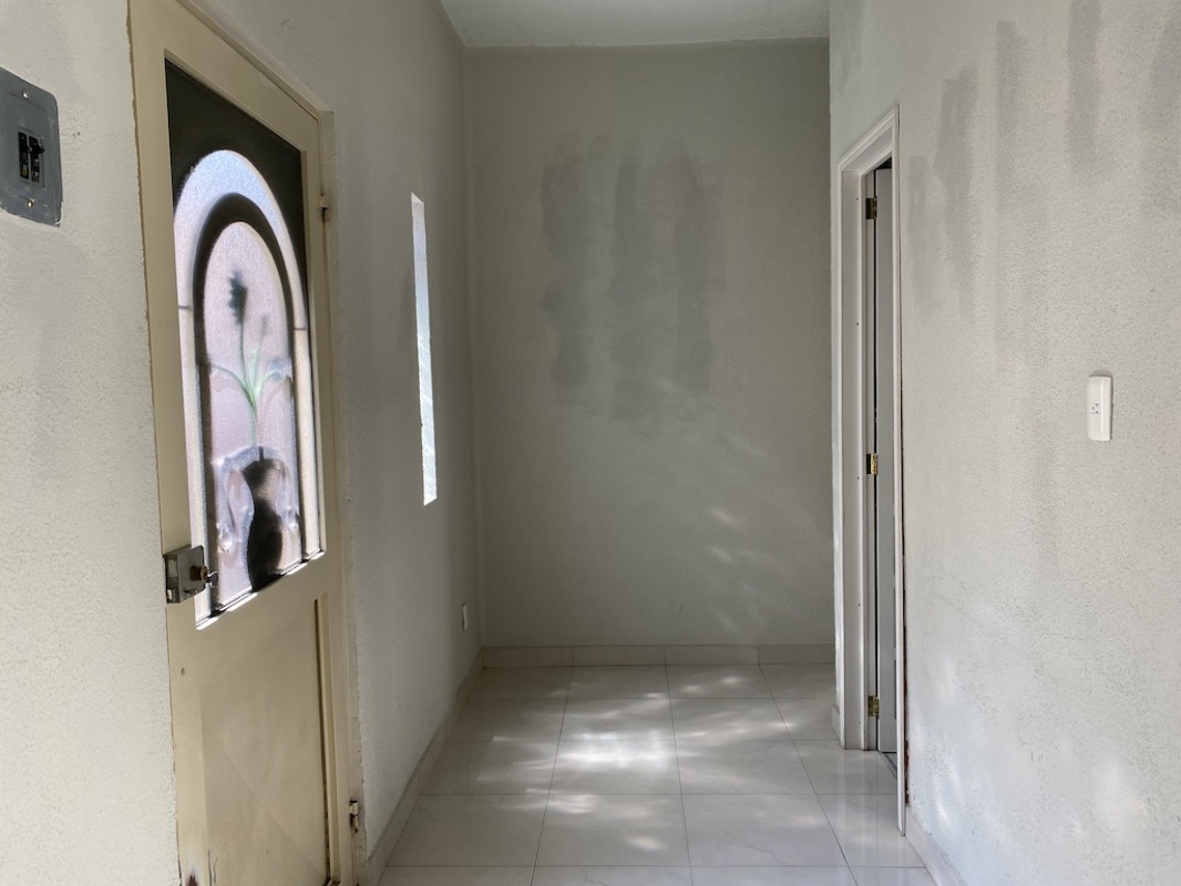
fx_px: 887
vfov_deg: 53.1
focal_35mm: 26
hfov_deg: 67.3
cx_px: 590
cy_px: 443
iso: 64
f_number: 1.8
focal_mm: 4.25
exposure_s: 1/121
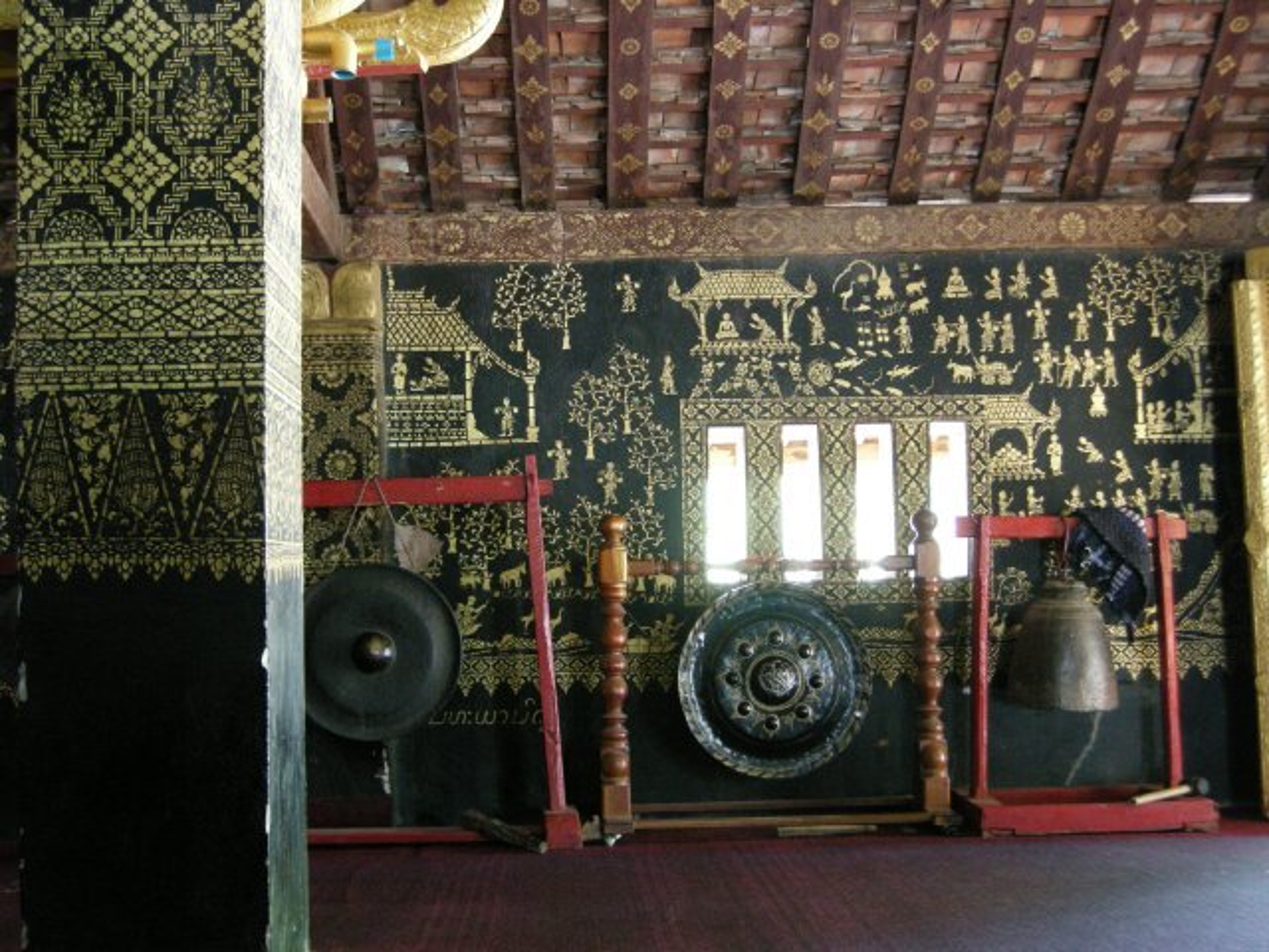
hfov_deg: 39.7
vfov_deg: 30.3
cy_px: 476
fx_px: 1760
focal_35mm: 48
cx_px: 634
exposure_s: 1/8
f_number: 3.1
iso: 362
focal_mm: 10.1
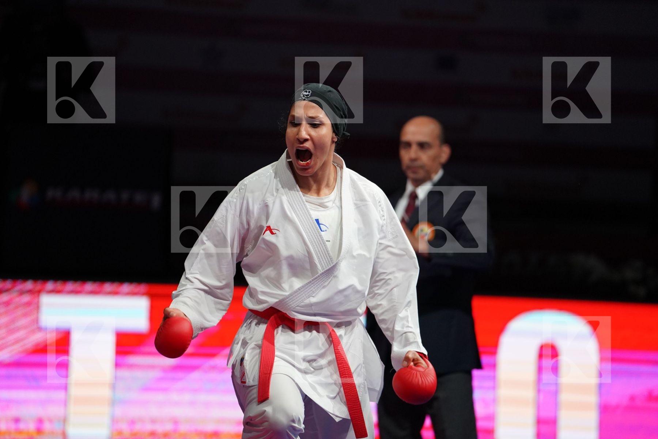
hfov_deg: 10.3
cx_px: 329
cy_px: 220
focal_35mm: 200
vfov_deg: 6.9
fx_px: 3655
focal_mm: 200
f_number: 2.8
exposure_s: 1/1000
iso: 2500
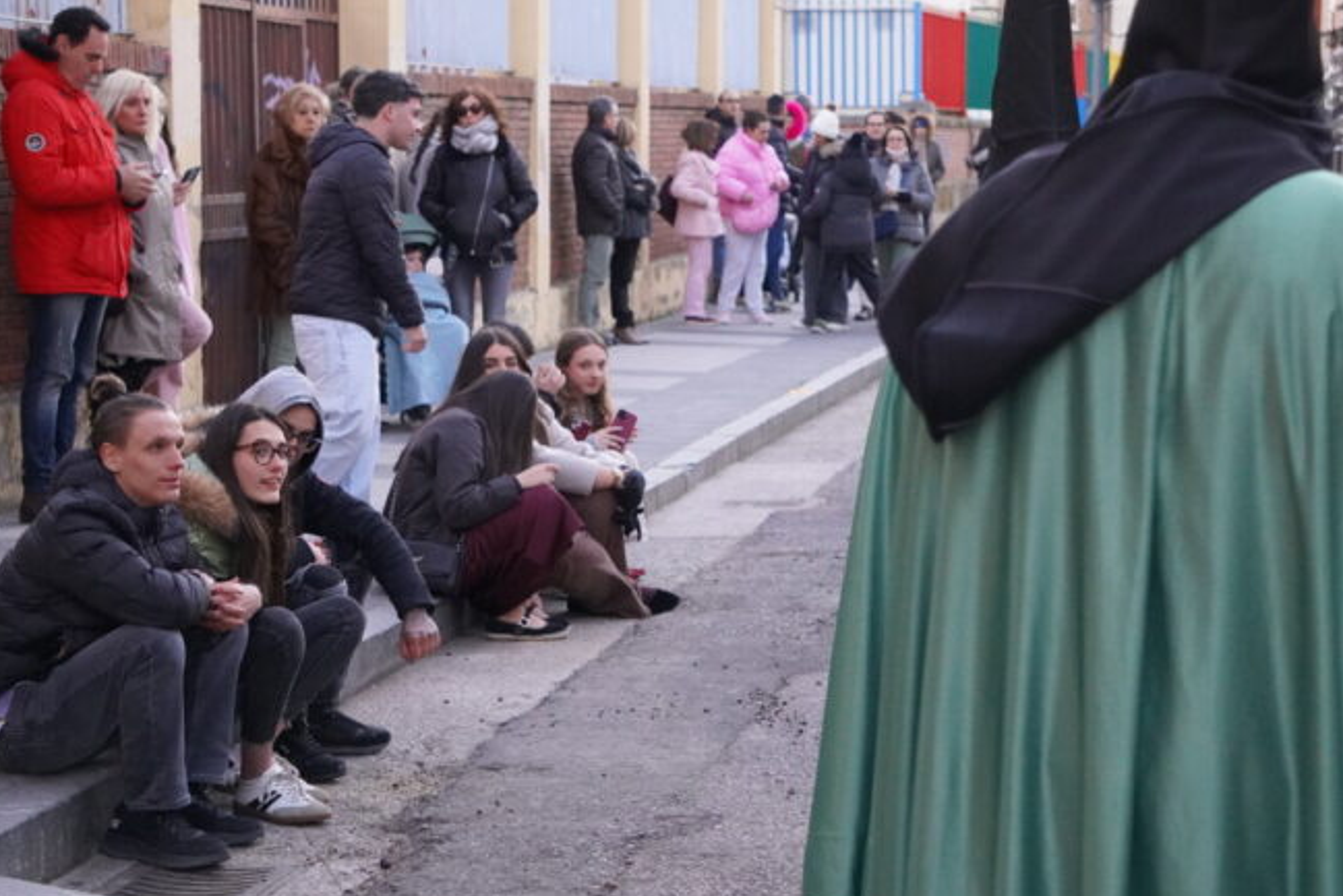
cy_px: 476
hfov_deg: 20.9
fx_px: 3641
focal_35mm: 98
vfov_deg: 14.0
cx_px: 720
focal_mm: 55
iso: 4000
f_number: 4.5
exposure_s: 1/160
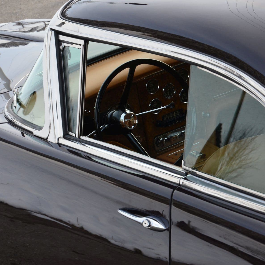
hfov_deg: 14.5
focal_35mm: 120
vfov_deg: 14.5
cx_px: 198
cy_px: 133
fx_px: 1039
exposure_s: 1/60
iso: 320
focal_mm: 62
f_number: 9.5
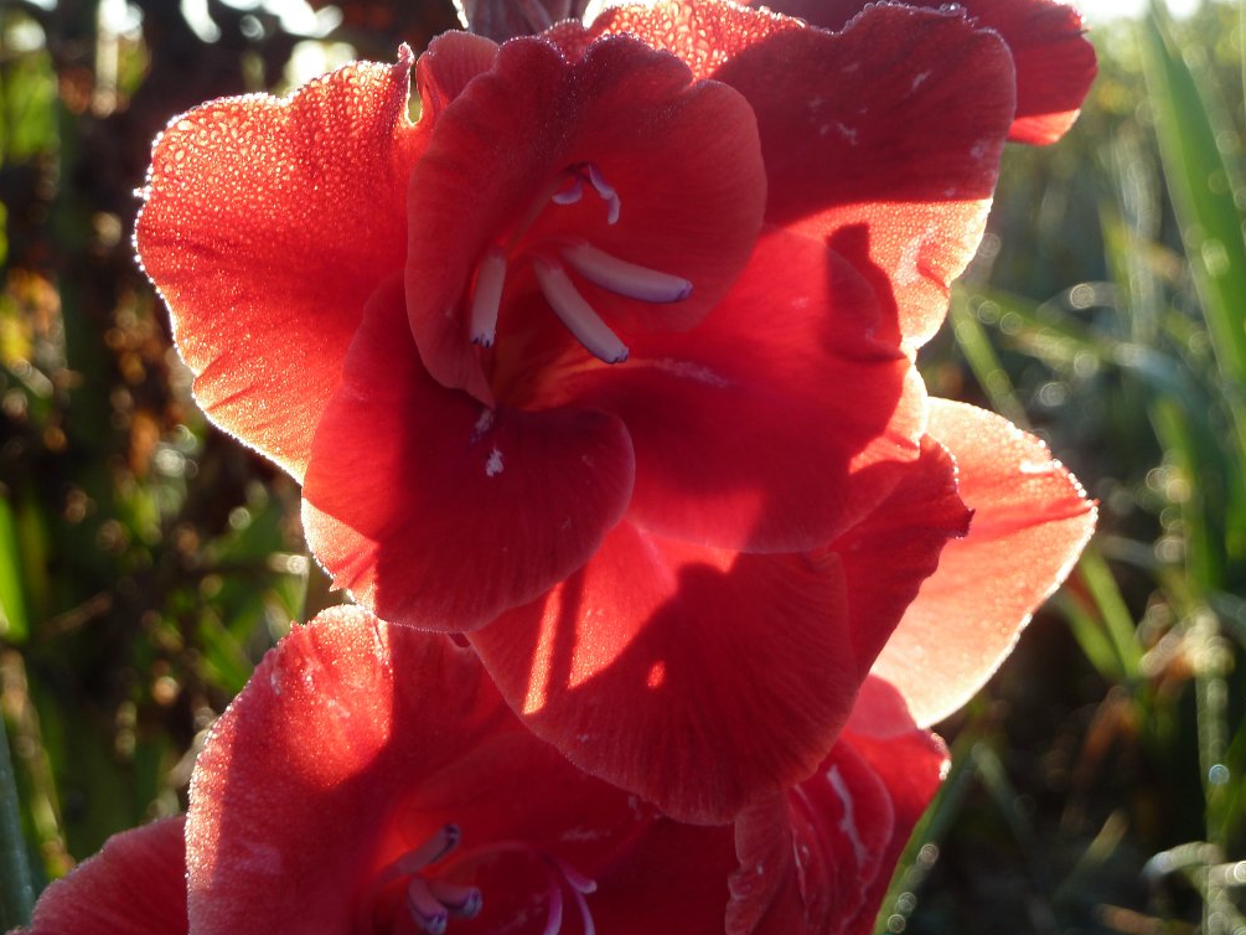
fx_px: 1908
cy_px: 468
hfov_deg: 36.2
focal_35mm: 53
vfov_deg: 27.5
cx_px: 627
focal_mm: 8.5
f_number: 3.8
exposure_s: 1/125
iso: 80
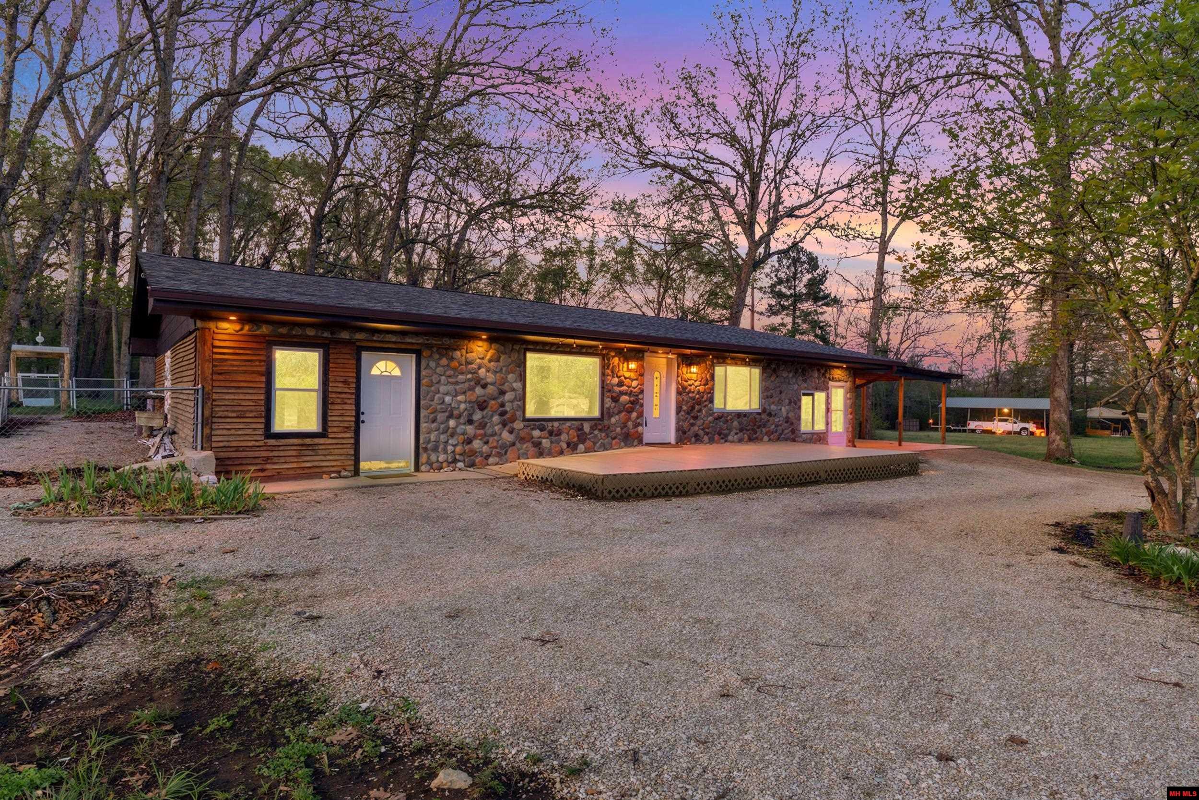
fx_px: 644
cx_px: 600
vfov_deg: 63.6
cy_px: 400
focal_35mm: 19
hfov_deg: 85.9
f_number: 9
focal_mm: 12.9
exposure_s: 1/100
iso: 200
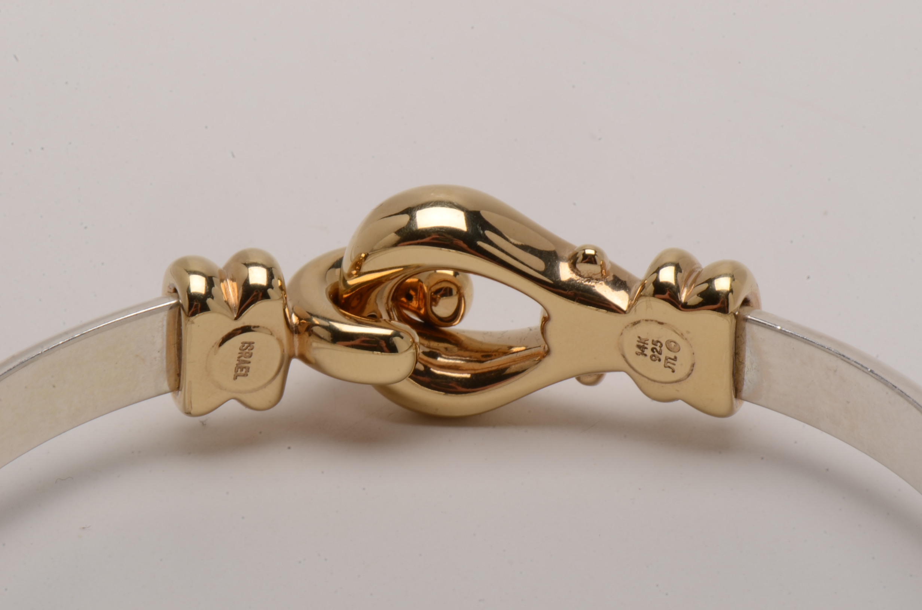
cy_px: 305
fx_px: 3259
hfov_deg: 16.1
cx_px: 461
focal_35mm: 128
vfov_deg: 10.7
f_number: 32
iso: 100
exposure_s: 1/160
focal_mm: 85
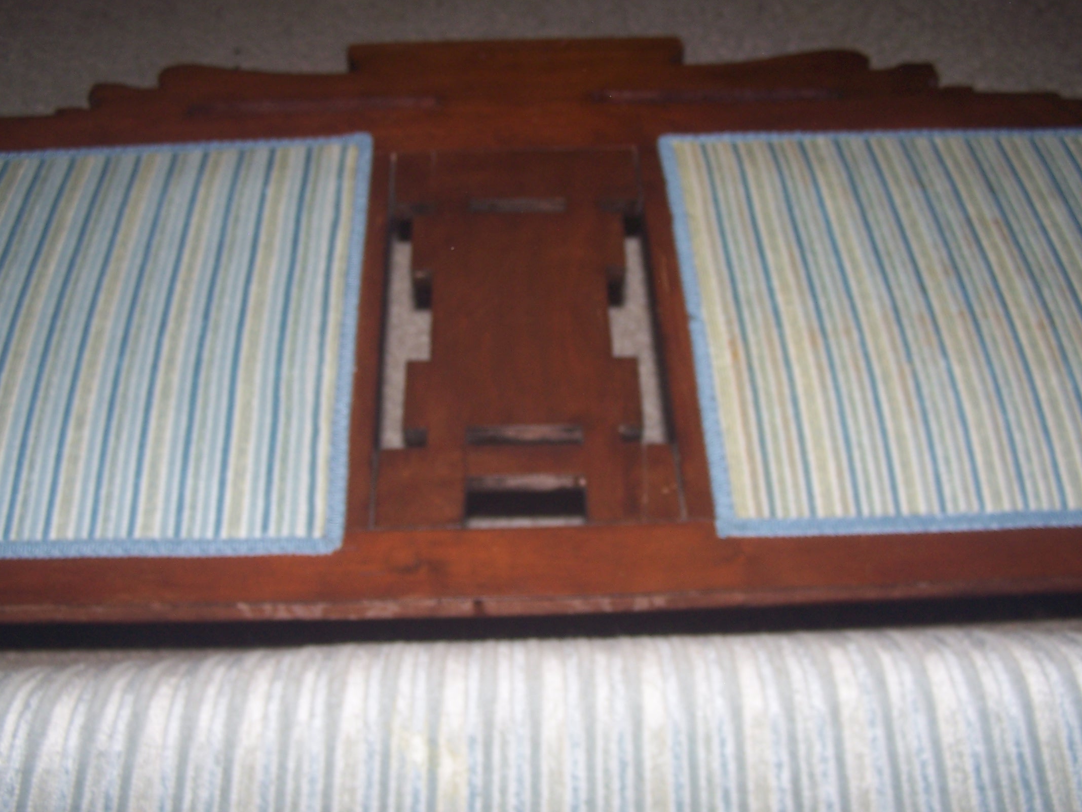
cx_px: 539
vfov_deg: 35.1
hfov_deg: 45.8
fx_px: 1282
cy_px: 426
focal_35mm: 41
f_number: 2.8
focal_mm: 6.3
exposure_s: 1/60
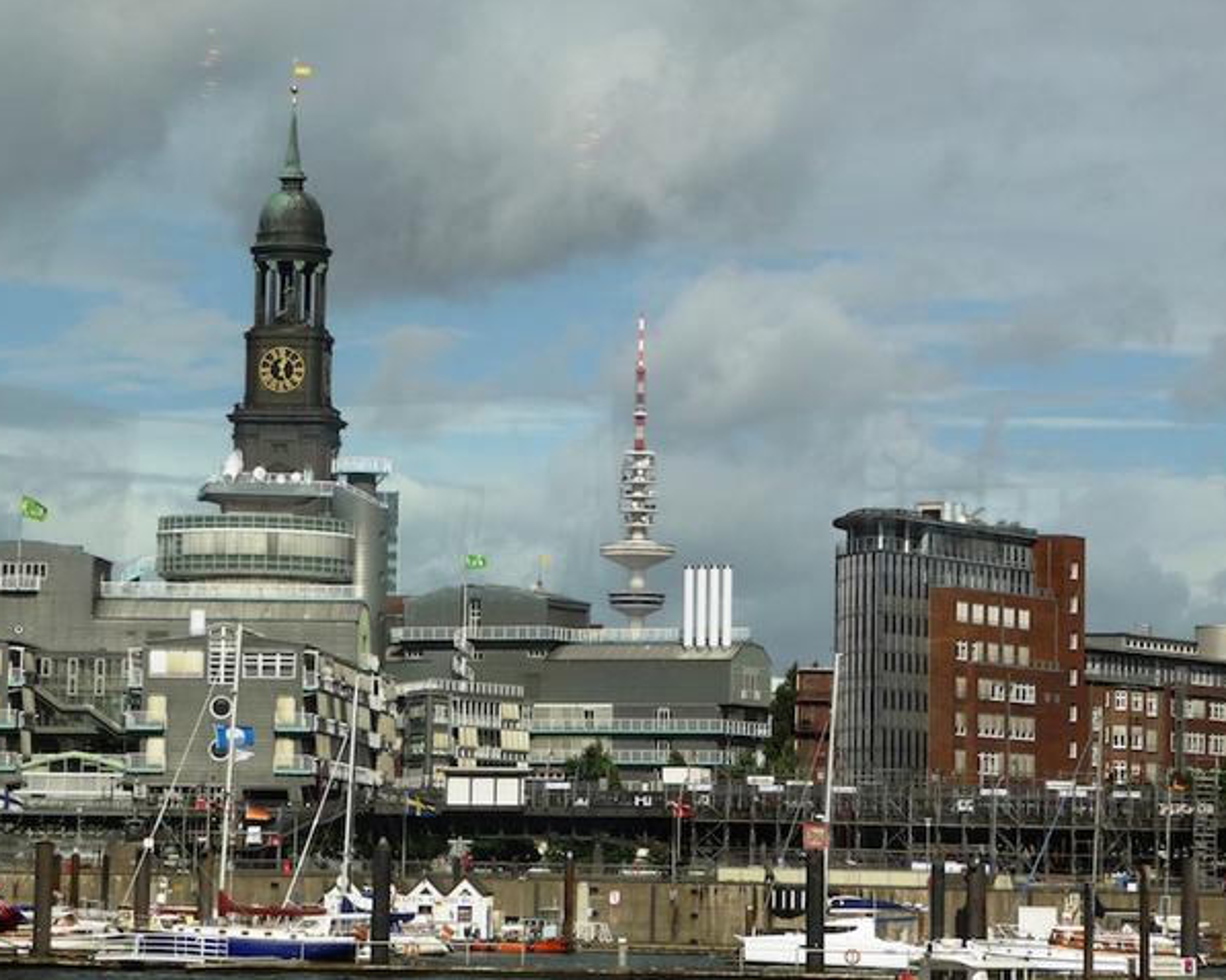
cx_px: 600
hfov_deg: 14.4
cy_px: 489
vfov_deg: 11.5
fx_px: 4860
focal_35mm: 134
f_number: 4.7
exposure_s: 1/800
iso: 100
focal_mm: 21.8
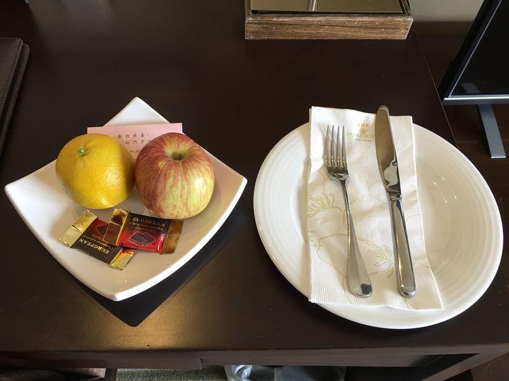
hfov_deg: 61.7
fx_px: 426
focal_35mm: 29
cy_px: 190
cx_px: 254
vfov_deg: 48.2
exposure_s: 1/30
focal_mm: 4.15
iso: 32
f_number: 2.2
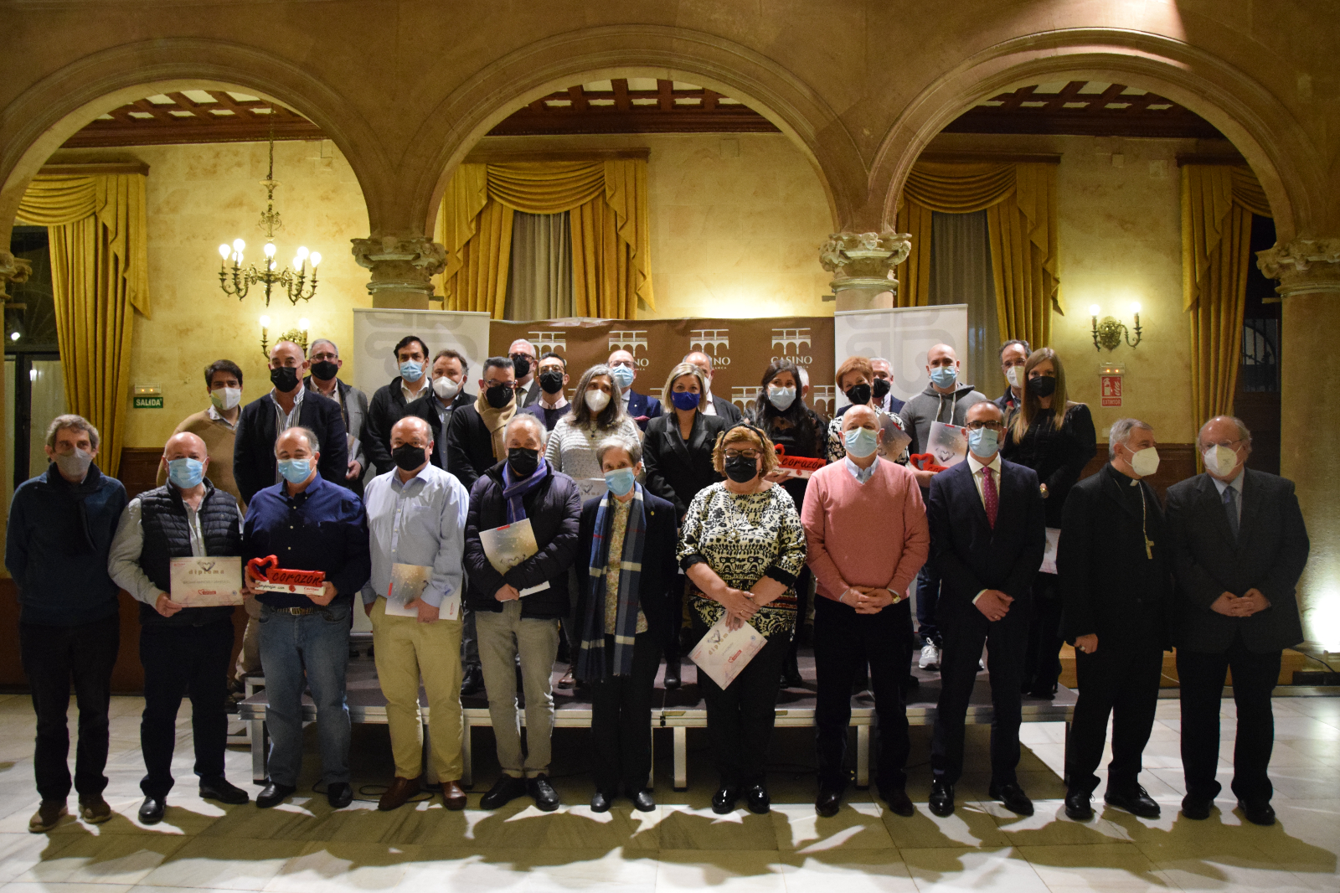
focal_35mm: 27
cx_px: 670
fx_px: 1005
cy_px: 446
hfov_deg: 67.4
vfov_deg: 47.9
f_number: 3.5
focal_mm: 18
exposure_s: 1/100
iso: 3200
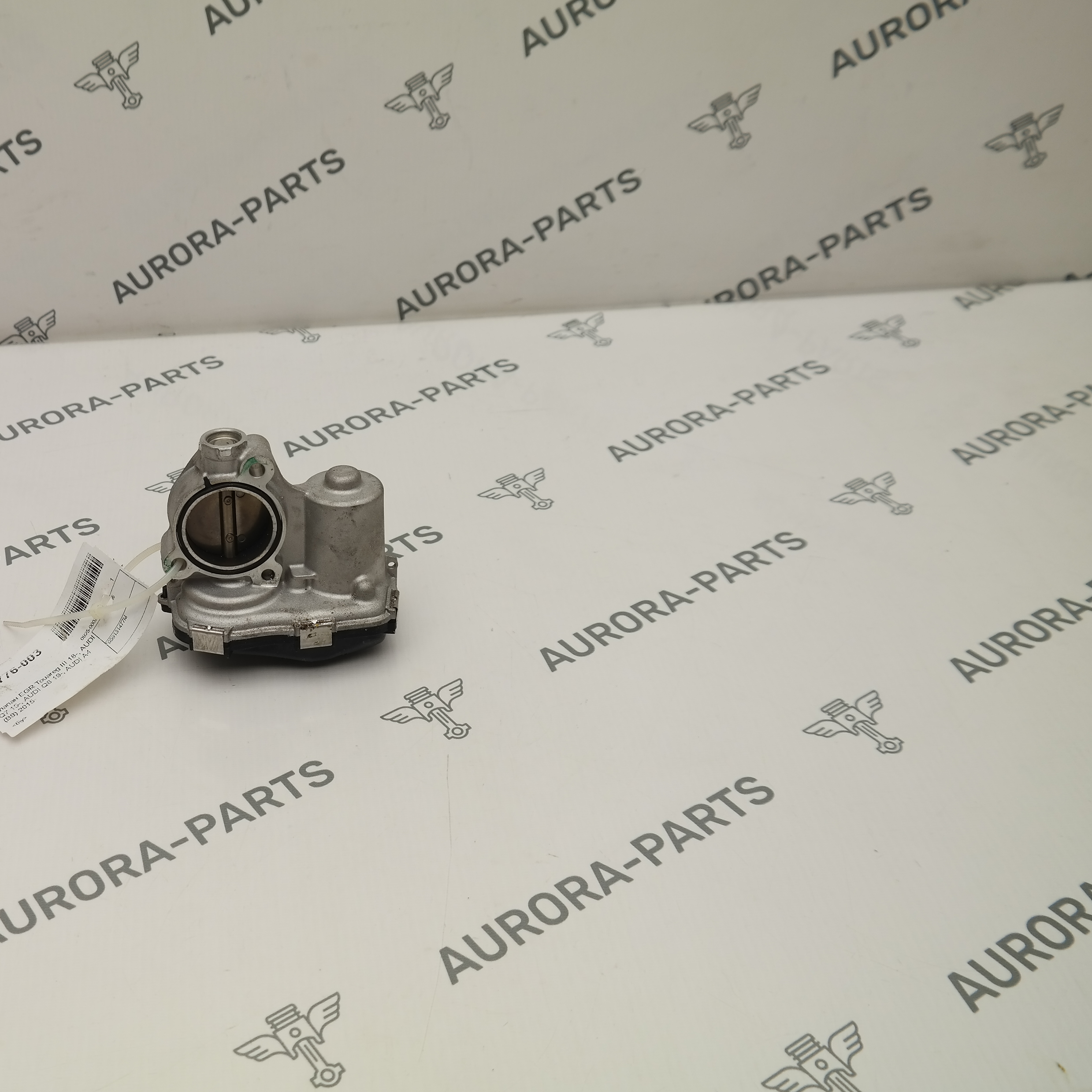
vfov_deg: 41.9
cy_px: 530
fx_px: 1428
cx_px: 250
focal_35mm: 40
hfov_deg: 40.5
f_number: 4.5
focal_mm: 20
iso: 100
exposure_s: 1/100
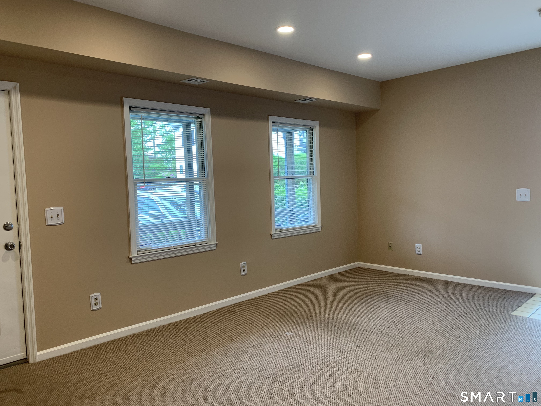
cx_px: 270
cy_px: 203
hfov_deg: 67.3
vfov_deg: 53.1
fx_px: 406
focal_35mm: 26
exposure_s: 1/60
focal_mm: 4.25
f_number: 1.8
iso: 64
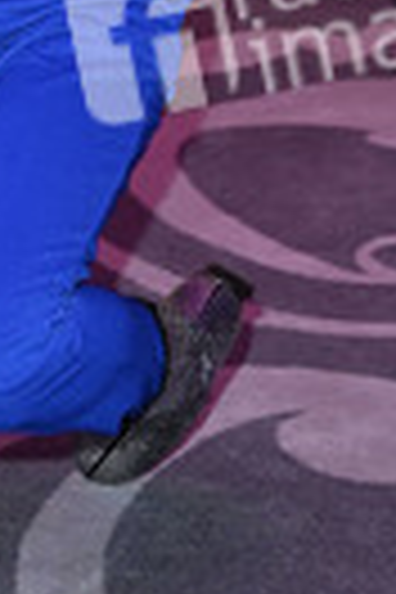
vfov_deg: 10.7
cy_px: -207
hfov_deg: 7.2
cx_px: -112
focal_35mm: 188
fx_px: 3102
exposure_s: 1/250
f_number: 5.6
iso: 3200
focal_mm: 62
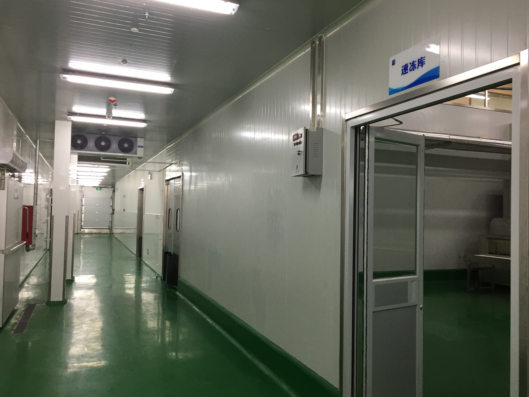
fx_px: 443
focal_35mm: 29
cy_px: 198
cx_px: 264
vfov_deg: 48.2
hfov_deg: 61.7
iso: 64
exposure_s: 1/33
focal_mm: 4.15
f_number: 2.2
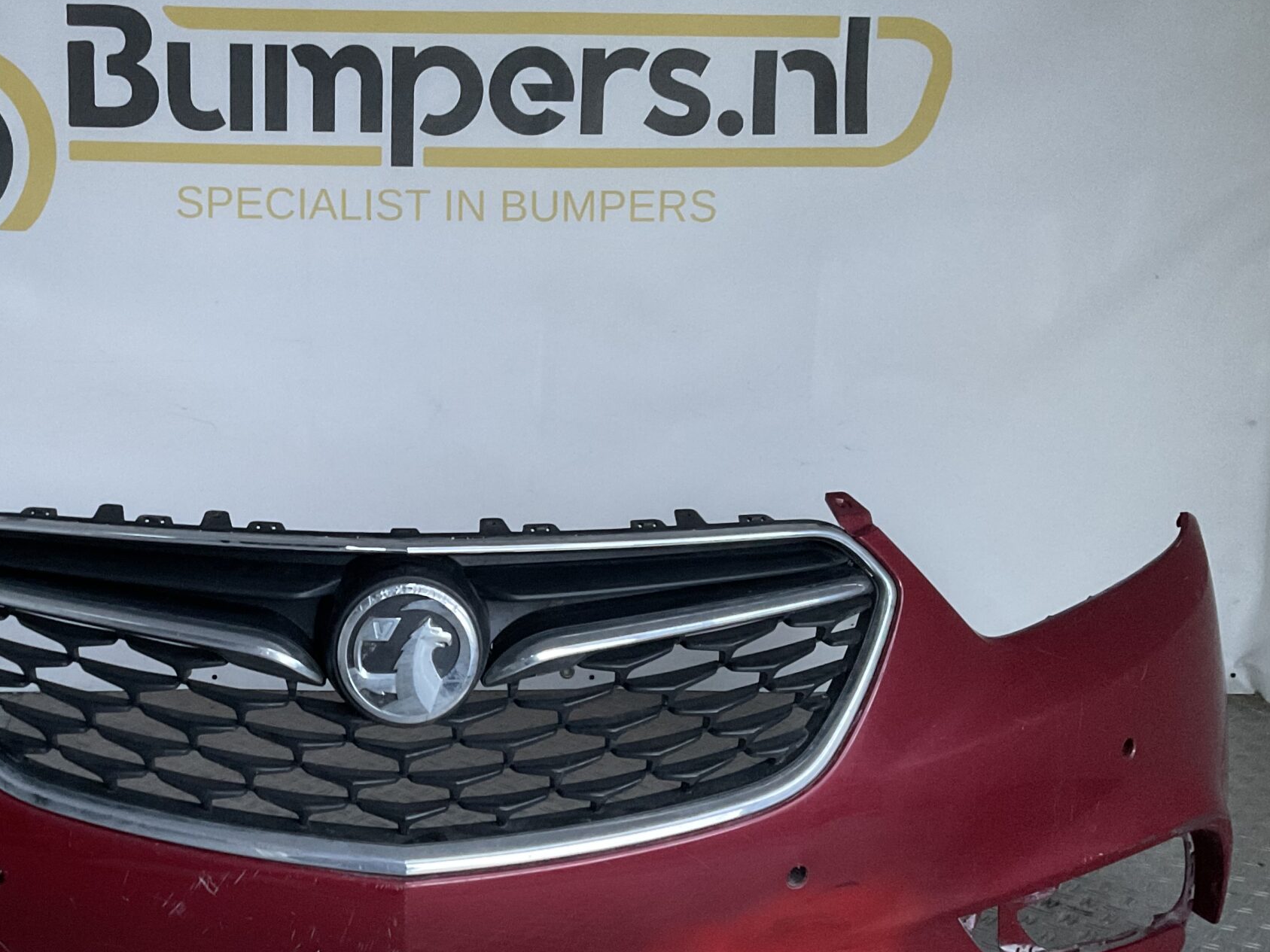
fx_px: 1614
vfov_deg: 32.8
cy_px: 555
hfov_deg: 41.9
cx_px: 349
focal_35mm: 44
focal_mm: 3
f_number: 1.8
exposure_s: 1/25
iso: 320
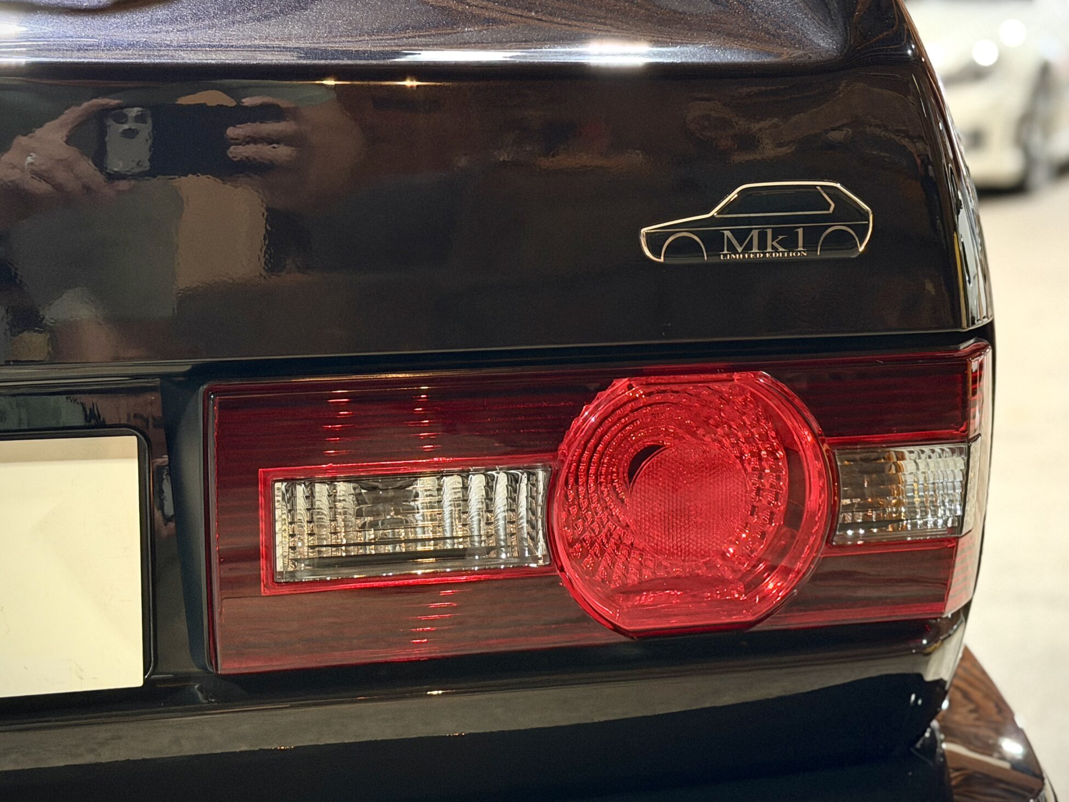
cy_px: 342
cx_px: 596
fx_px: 1946
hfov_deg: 30.7
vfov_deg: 23.3
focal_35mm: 63
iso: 500
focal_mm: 6.76
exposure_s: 1/33
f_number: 1.78
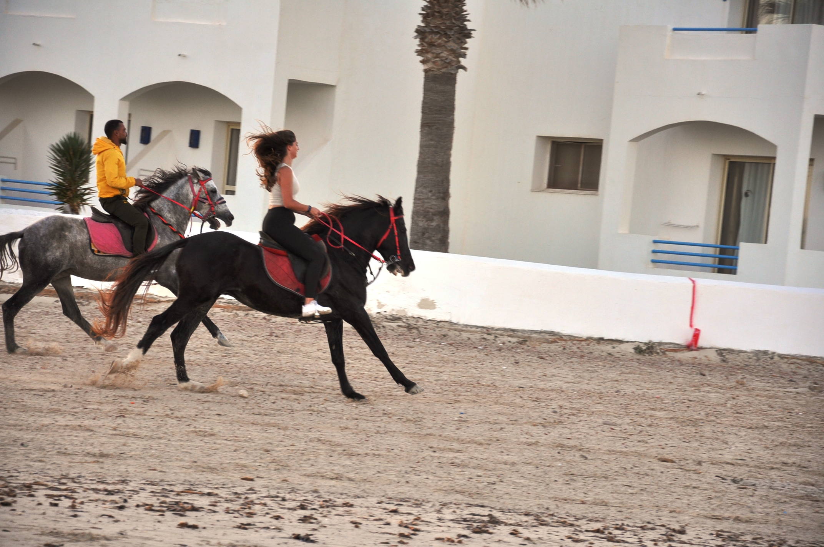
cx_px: 412
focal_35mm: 158
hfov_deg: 13.1
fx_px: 3601
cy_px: 274
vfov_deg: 8.7
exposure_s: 1/250
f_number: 5.6
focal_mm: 105
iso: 400
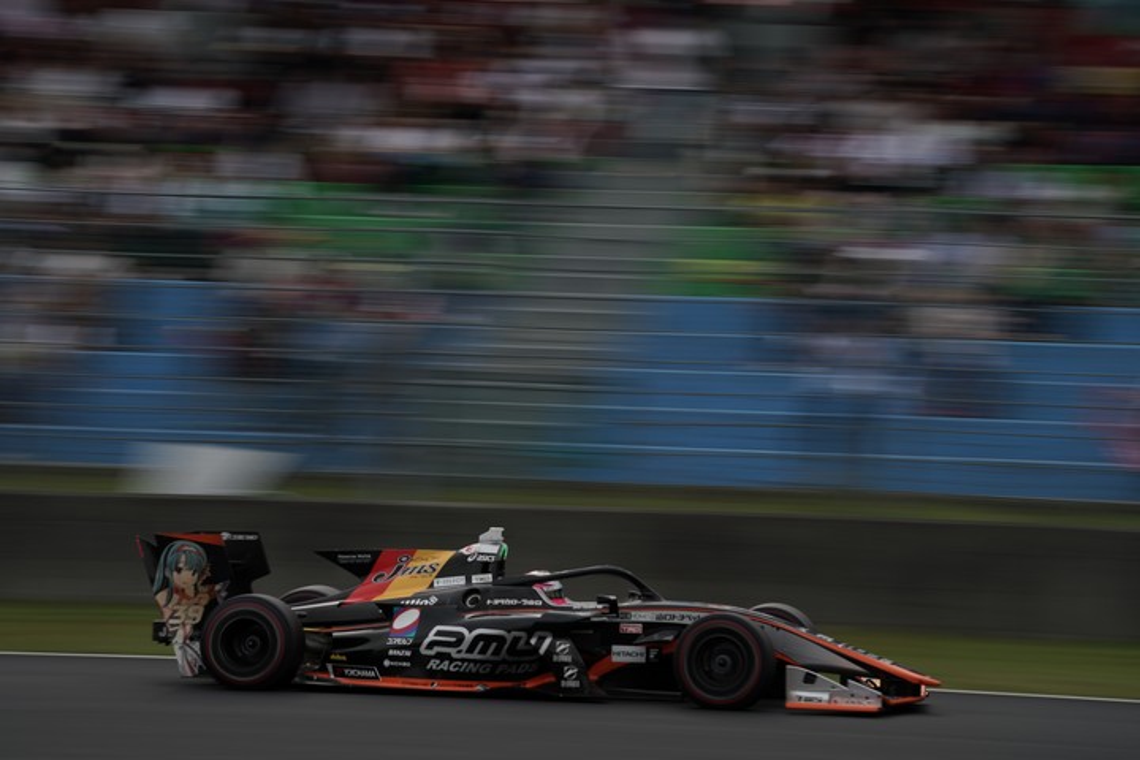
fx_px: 6333
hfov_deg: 10.3
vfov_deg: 6.9
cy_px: 380
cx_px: 570
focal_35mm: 200
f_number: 10
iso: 100
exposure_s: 1/125
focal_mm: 200
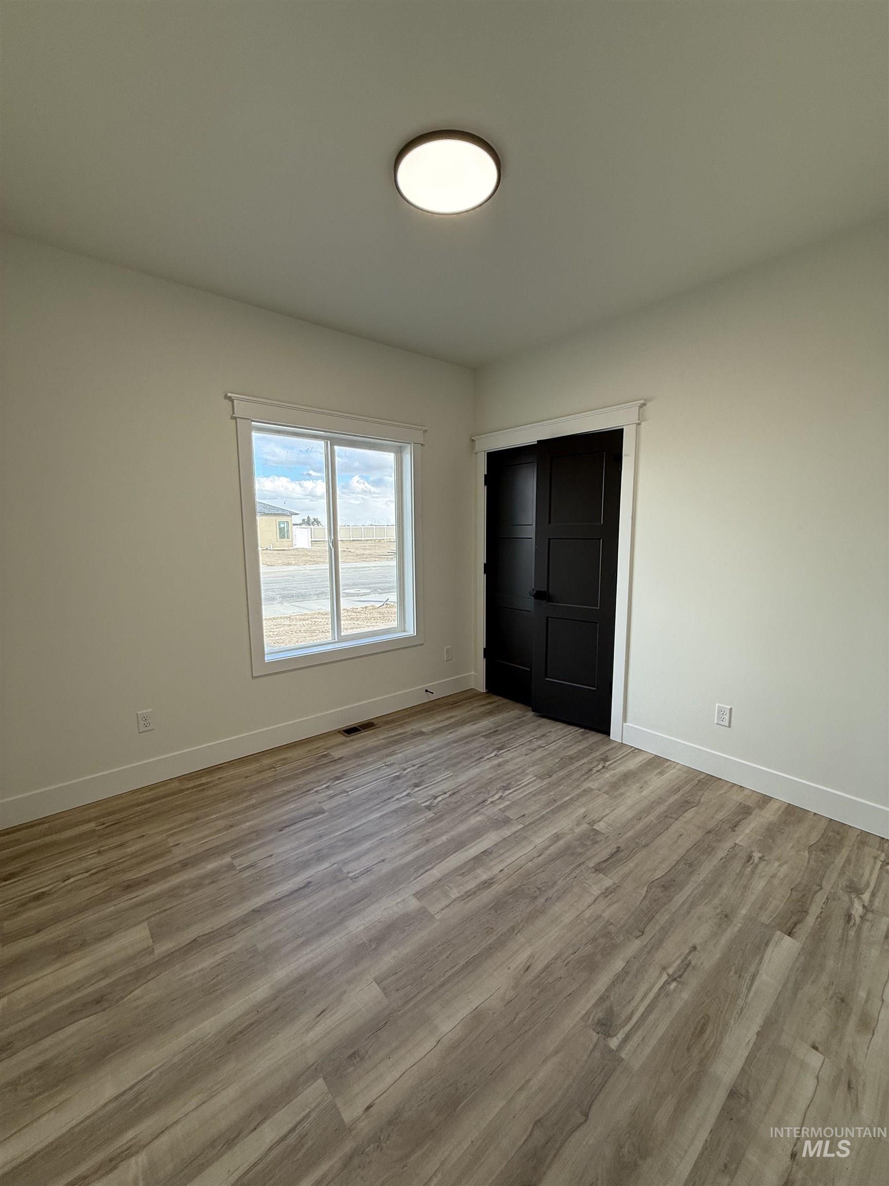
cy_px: 593
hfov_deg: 85.7
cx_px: 444
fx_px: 479
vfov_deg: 102.1
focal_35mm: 14
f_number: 2.2
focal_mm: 2.22
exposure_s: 1/123
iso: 64
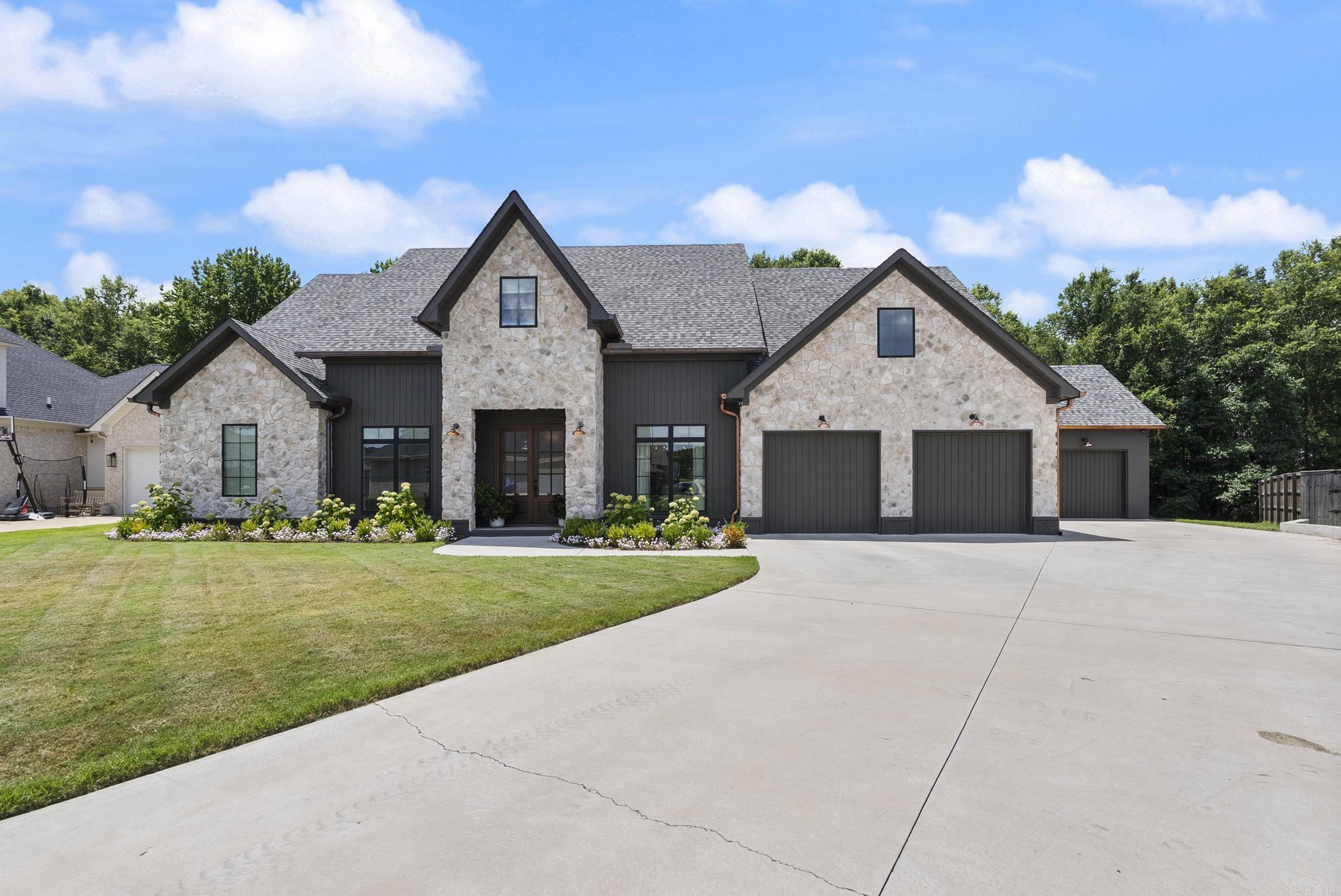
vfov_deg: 73.8
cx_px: 670
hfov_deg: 96.7
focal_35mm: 16
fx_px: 596
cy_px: 448
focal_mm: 16
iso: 250
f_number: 9
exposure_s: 1/800
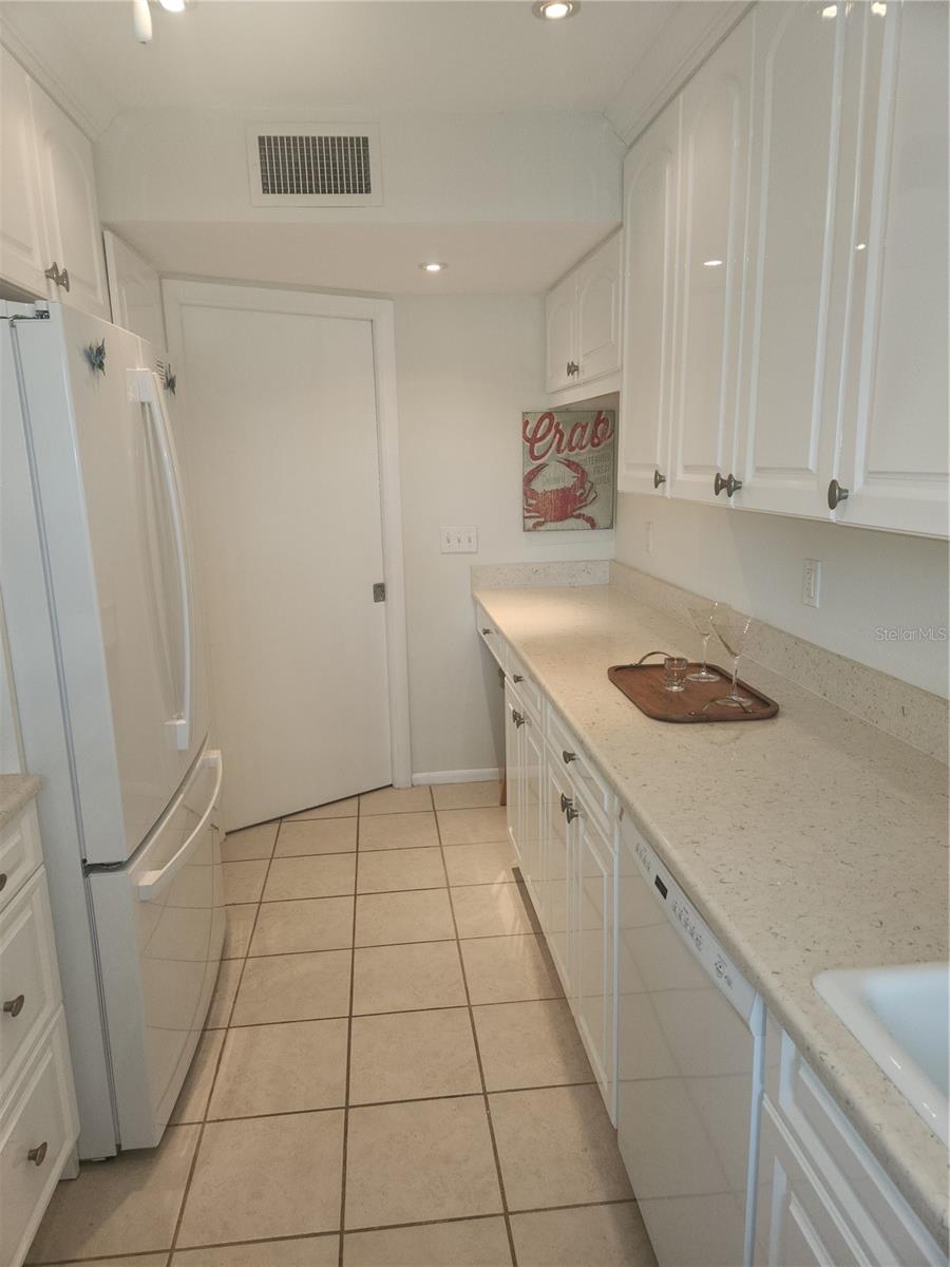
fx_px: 842
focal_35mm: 23
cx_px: 475
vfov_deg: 73.9
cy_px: 634
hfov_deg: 58.9
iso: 50
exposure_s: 1/60
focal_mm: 5.4
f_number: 1.8
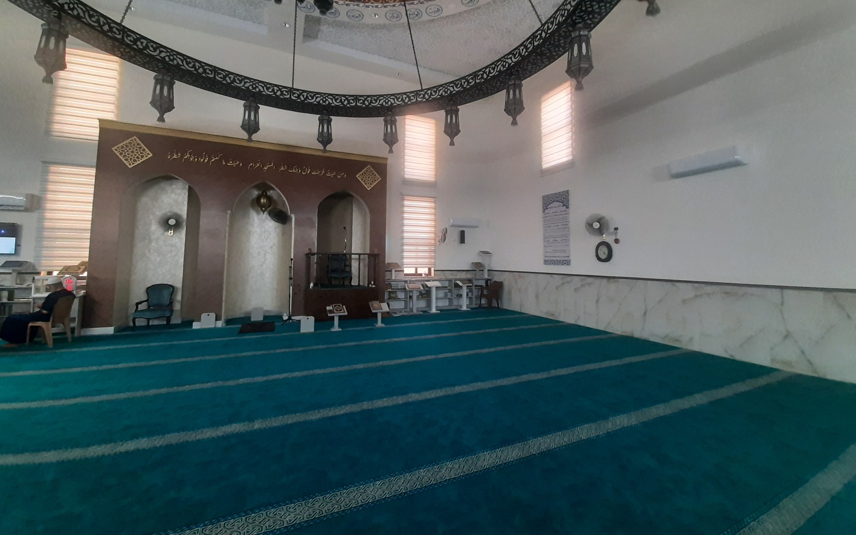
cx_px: 425
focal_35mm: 14
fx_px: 327
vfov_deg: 78.3
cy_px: 232
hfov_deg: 105.3
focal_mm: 1.42
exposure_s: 1/33
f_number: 2.2
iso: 200
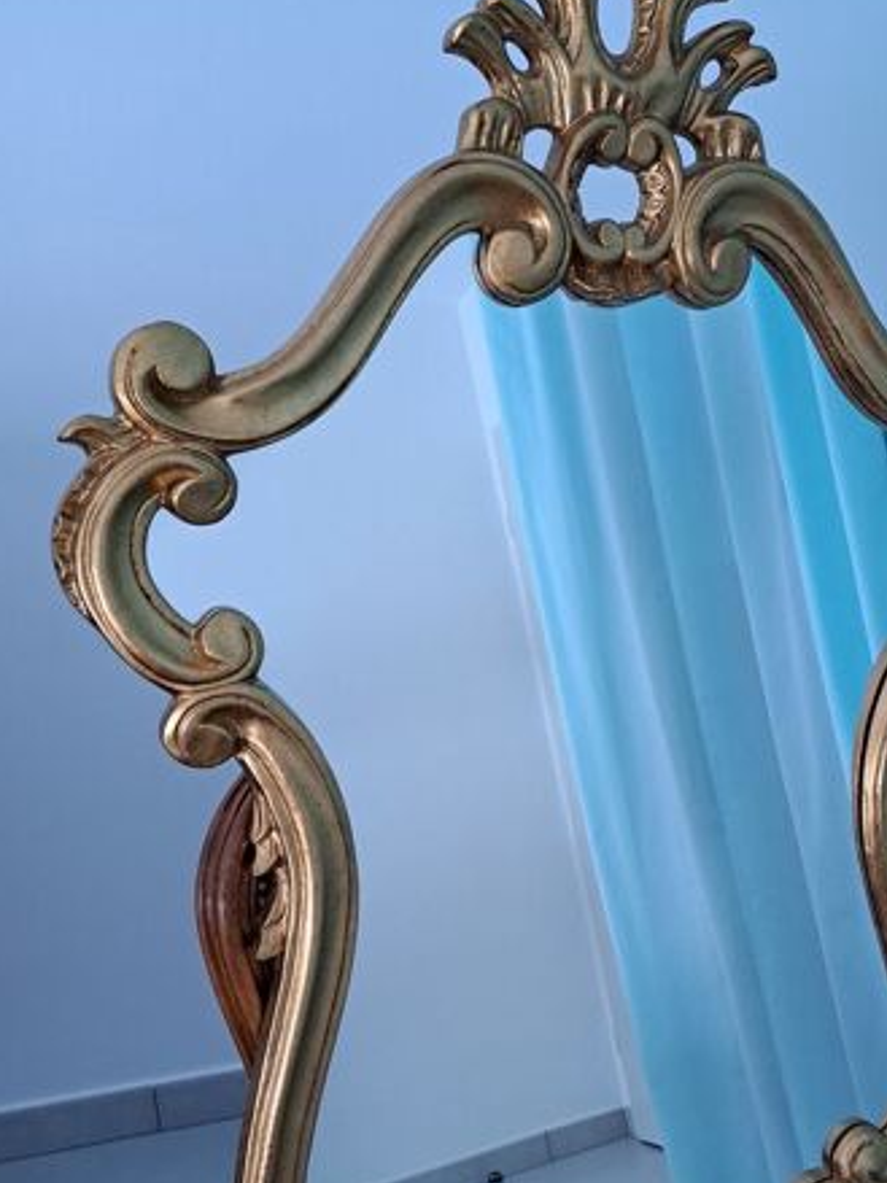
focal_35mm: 35
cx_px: 588
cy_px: 695
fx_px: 1196
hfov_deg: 40.2
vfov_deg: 52.4
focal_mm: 5.23
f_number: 1.8
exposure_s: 1/50
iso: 320
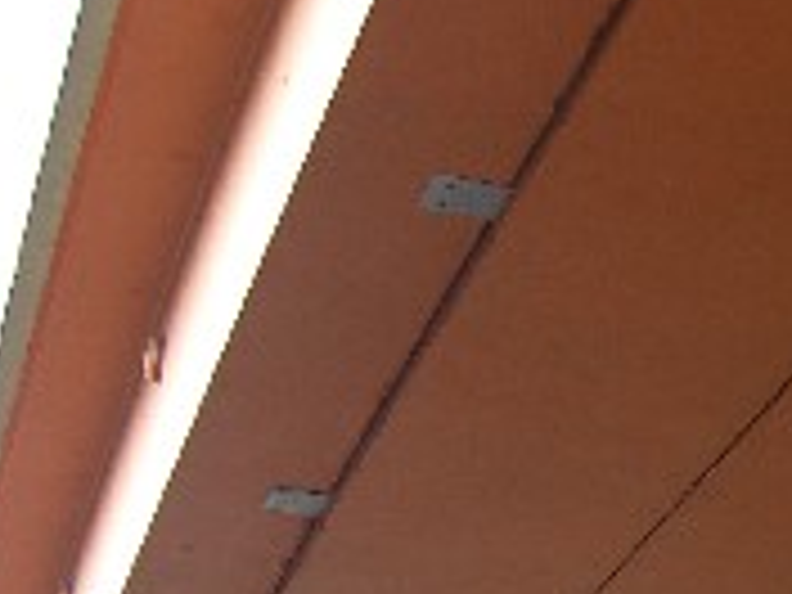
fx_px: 2883
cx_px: 1001
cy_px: 839
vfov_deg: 11.4
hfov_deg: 15.0
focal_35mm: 126
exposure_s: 1/100
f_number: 2.8
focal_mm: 7.9
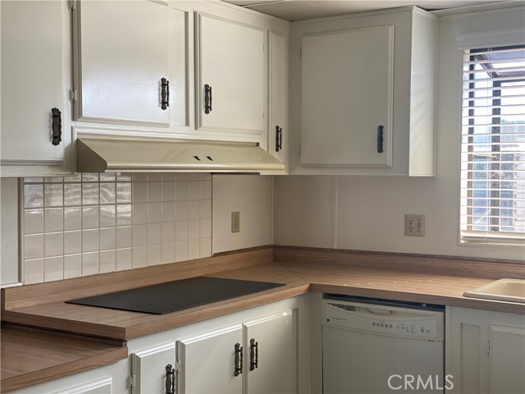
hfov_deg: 36.8
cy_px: 197
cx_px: 262
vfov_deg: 28.0
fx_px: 789
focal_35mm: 52
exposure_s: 1/120
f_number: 2
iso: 64
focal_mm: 6
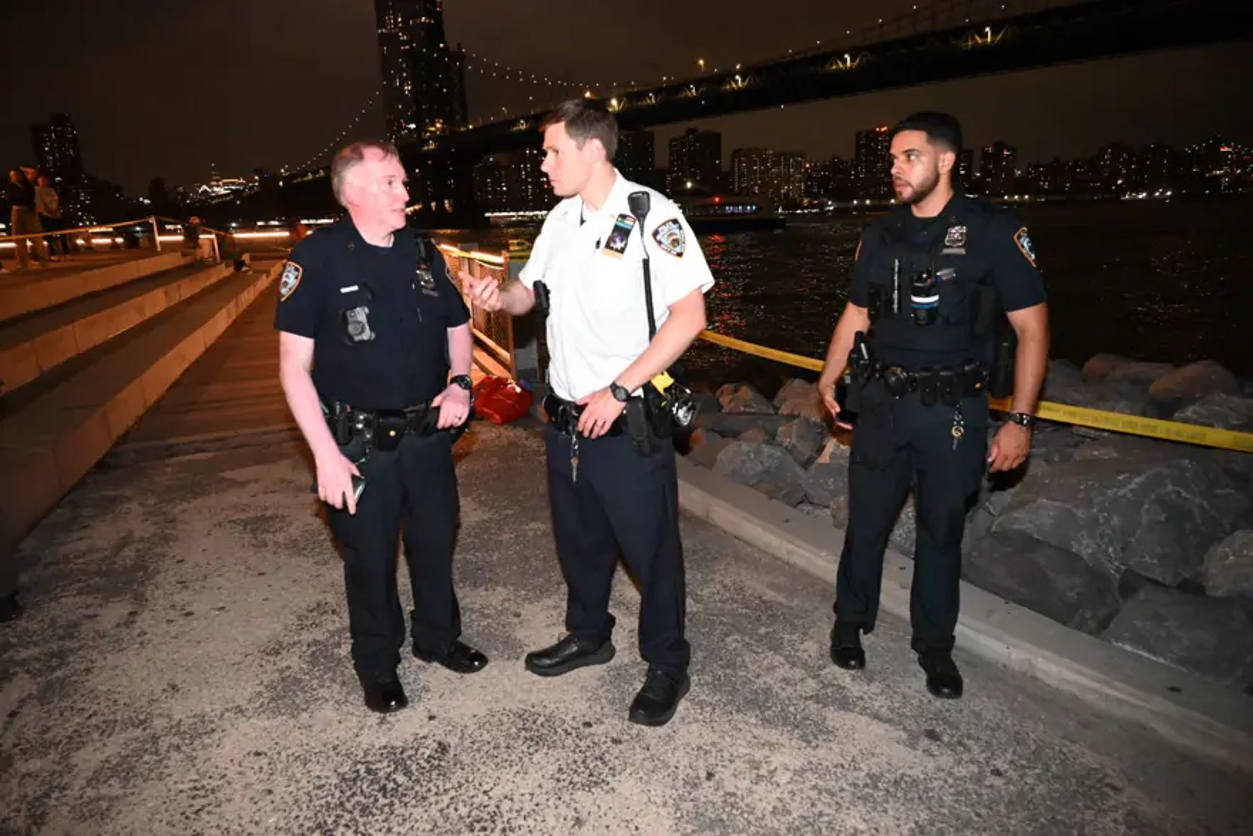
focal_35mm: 24
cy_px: 418
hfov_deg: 73.7
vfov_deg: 53.2
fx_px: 835
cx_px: 626
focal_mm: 24
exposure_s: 1/60
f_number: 4
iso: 8000
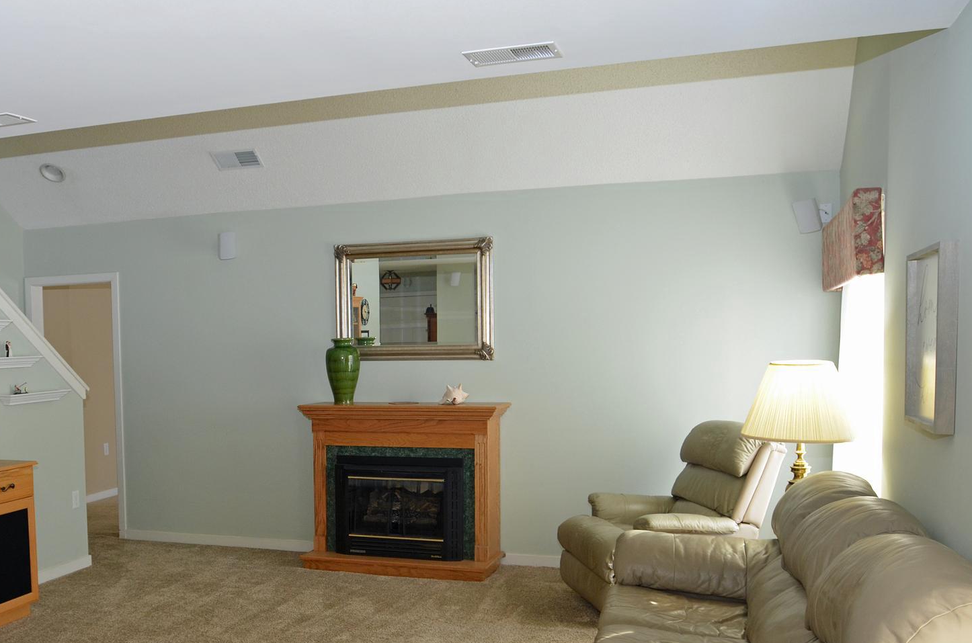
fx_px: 1374
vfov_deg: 26.3
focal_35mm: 51
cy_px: 409
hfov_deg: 38.3
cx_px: 292
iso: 500
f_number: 4
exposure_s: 1/60
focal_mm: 24
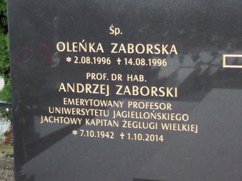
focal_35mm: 93
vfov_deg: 15.9
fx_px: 650
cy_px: 90
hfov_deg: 21.1
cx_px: 121
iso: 800
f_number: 3.9
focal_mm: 16.5
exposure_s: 1/30
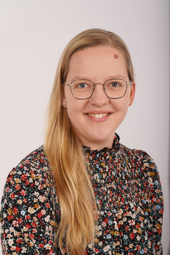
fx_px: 744
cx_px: 85
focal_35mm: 105
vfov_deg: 19.5
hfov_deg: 13.0
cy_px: 128
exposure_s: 1/250
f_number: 8
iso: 320
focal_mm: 105
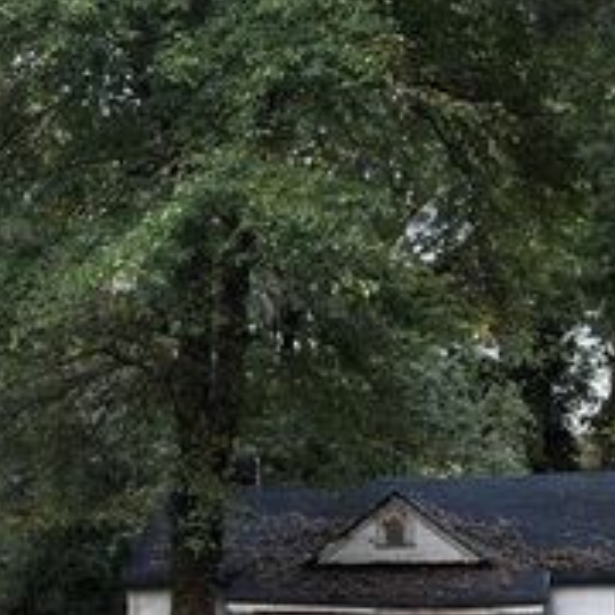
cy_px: 583
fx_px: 1286
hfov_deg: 25.7
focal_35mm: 64
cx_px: 20
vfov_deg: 25.8
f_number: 1.6
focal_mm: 5.96
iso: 250
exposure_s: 1/40
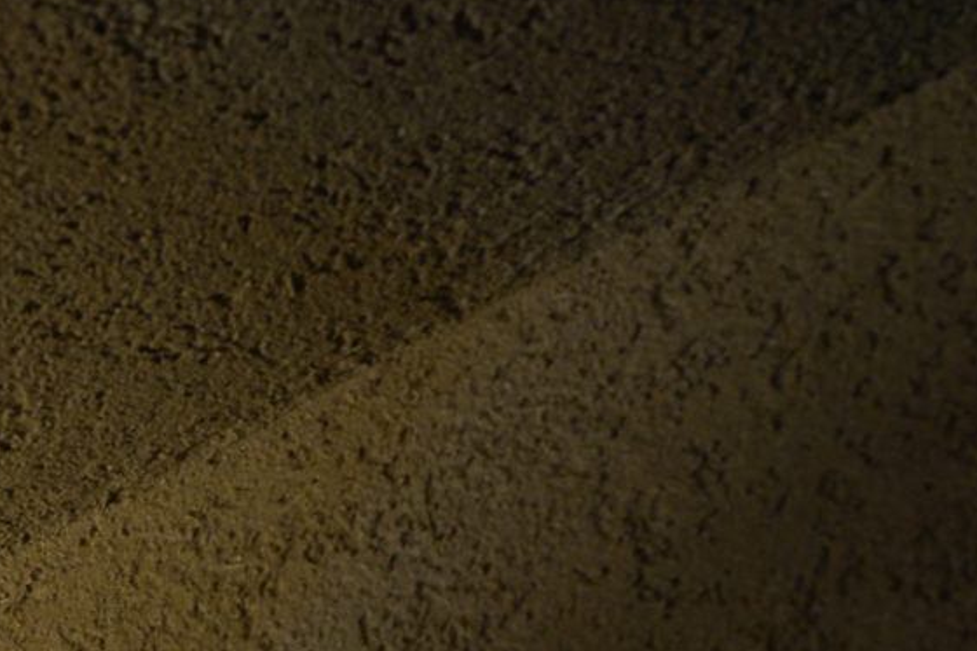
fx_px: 4341
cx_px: -1049
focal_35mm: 160
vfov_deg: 8.4
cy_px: 971
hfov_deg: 11.4
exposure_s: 1/40
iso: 160
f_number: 6.3
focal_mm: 35
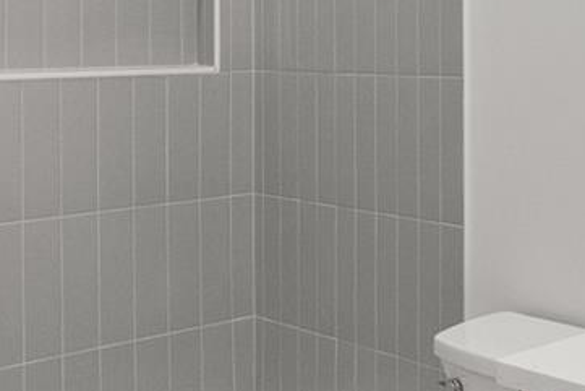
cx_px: 737
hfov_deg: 25.1
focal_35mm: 71
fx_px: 1154
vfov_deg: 18.7
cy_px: 10
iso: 2000
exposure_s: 1/60
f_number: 8
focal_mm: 16
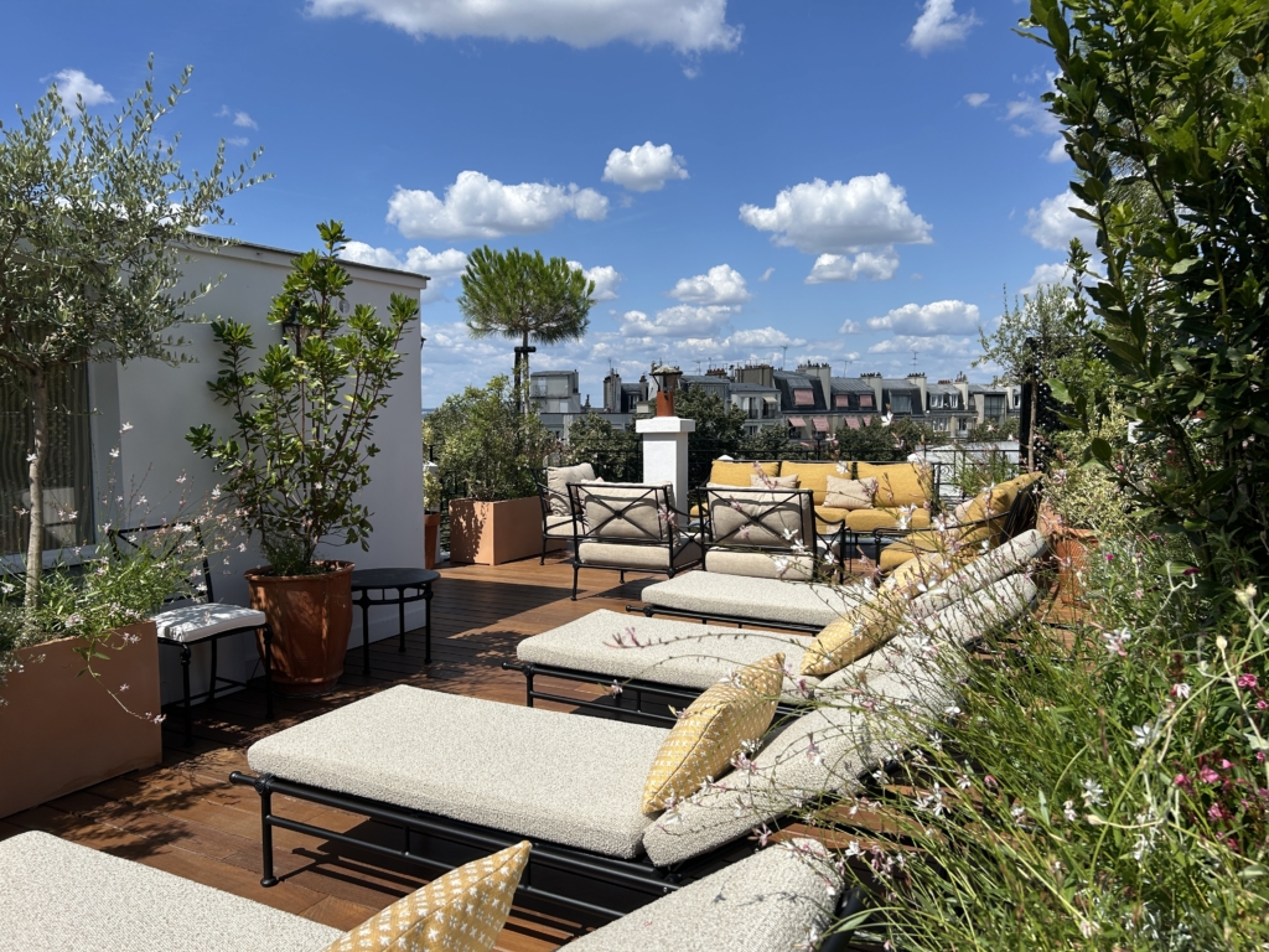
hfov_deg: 67.3
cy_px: 476
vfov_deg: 53.1
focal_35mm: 26
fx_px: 953
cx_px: 634
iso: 50
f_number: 1.5
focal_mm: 5.7
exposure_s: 1/6211
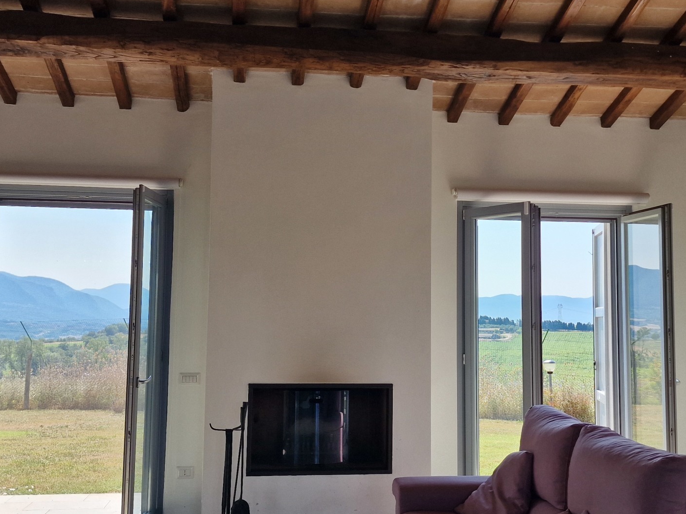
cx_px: 351
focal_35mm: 42
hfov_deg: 44.8
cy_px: 244
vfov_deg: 34.3
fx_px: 832
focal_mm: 6.4
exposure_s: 1/319
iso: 50
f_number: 1.8
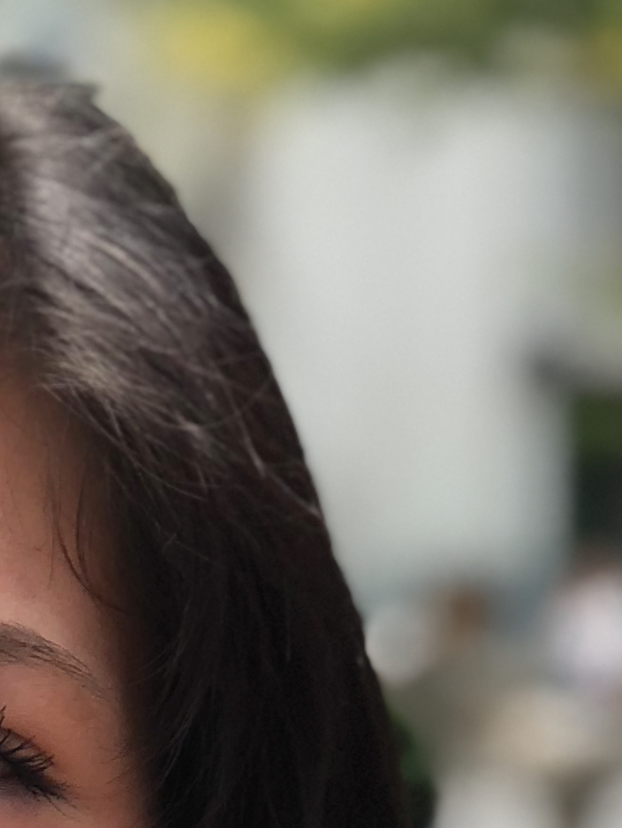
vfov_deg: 7.7
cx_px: -351
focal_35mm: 245
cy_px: 1679
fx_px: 5867
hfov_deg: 6.0
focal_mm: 6.6
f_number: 2.8
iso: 25
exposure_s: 1/120
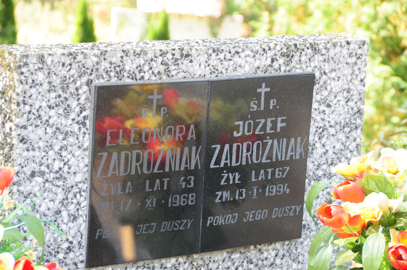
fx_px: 1524
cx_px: 204
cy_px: 135
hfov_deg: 15.2
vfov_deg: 10.1
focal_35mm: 135
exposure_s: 1/50
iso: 250
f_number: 7.1
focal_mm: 90
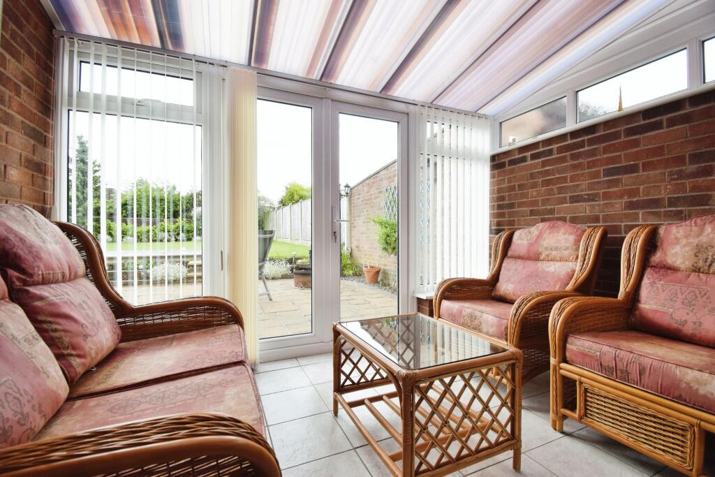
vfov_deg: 77.3
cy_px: 238
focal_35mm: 15
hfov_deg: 100.4
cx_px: 358
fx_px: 298
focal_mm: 10
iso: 1000
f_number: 7.1
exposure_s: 1/500
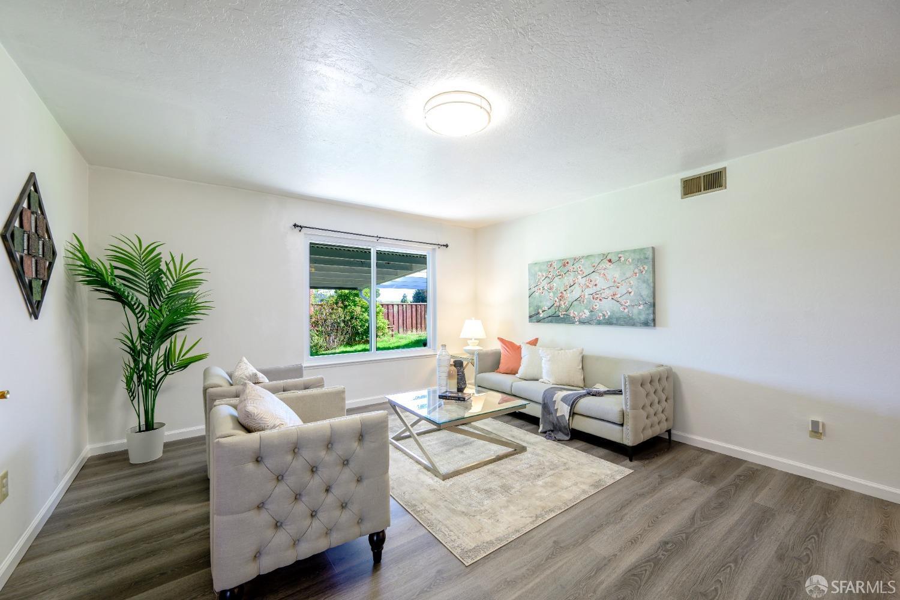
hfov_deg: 104.3
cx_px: 450
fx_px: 350
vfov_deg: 81.2
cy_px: 300
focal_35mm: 14
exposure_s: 1/50
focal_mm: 14
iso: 100
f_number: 8
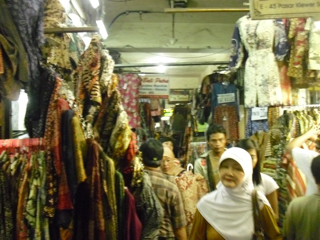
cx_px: 160
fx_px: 351
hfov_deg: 49.0
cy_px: 120
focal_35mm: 38
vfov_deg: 37.7
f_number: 2.8
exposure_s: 1/15
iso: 800
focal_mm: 6.2
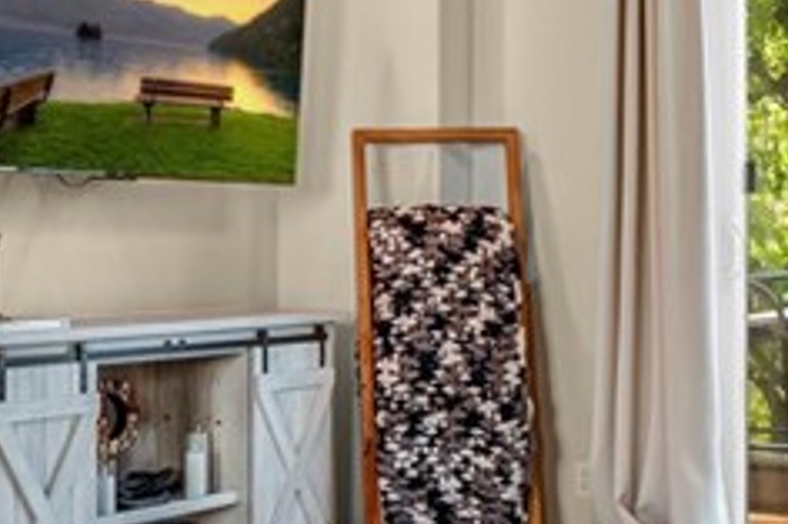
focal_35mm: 65
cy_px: 244
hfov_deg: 31.0
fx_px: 1422
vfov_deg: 20.9
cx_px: 434
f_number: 9
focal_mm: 10
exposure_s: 1/6
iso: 400
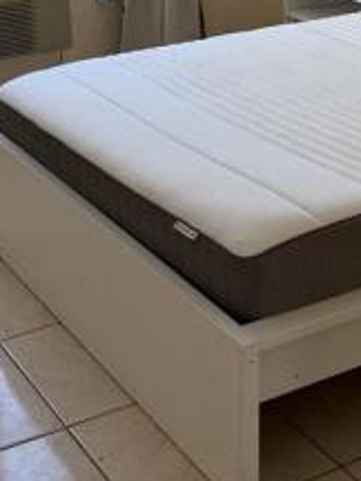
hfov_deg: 18.4
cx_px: 223
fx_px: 1112
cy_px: -47
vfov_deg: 23.0
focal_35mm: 80
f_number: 1.78
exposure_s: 1/665
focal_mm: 6.76
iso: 100
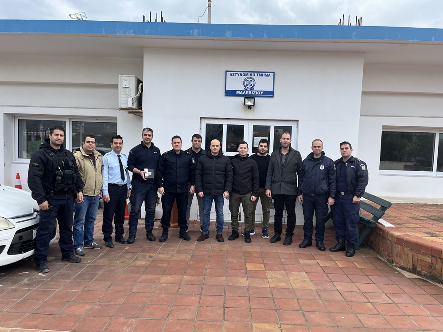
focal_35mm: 26
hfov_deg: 67.3
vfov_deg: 53.1
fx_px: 333
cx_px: 222
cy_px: 166
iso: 50
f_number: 1.6
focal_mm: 5.1
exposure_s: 1/1056
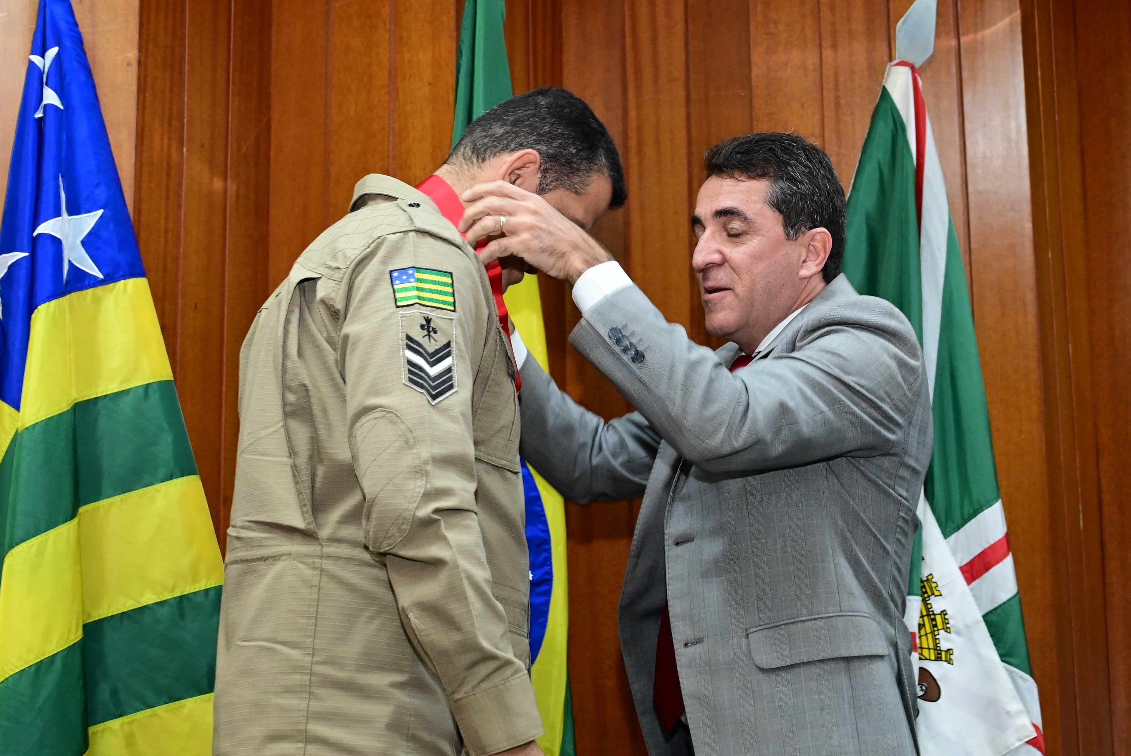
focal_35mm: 67
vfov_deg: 20.3
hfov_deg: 30.1
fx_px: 2107
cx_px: 566
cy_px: 378
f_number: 4.5
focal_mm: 45
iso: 4000
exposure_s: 1/125
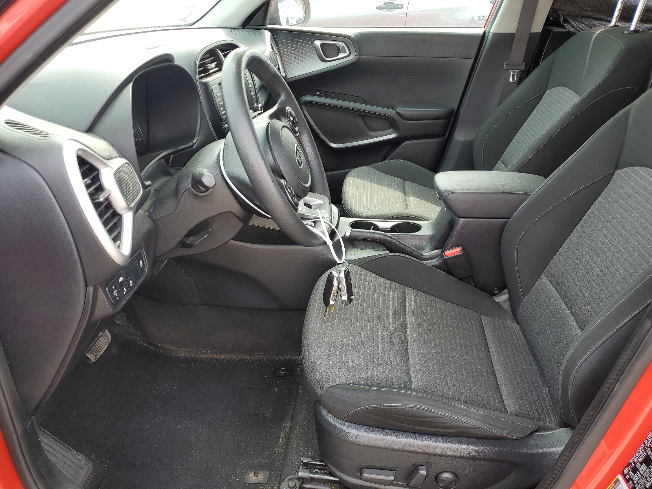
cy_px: 244
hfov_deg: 67.3
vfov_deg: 53.1
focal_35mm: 26
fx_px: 490
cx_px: 326
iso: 50
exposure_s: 1/270
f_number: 1.5
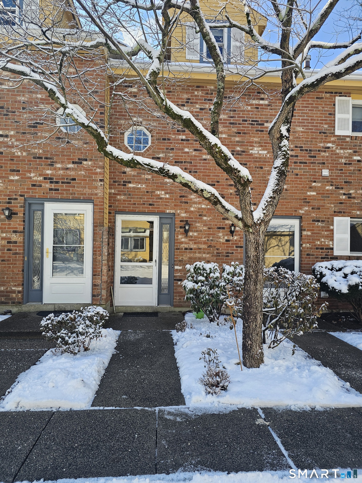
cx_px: 181
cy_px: 242
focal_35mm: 23
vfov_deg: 73.9
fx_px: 321
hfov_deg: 58.9
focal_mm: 6.3
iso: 20
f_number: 1.7
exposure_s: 1/369
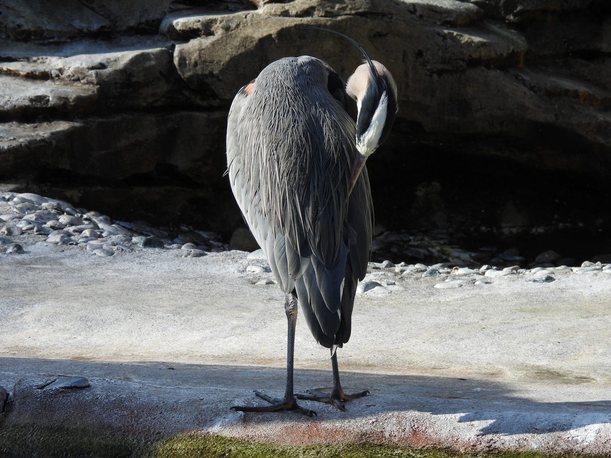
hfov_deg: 8.2
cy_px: 229
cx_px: 306
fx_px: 4236
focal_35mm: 240
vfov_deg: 6.2
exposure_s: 1/400
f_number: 4.5
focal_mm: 42.8
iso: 100
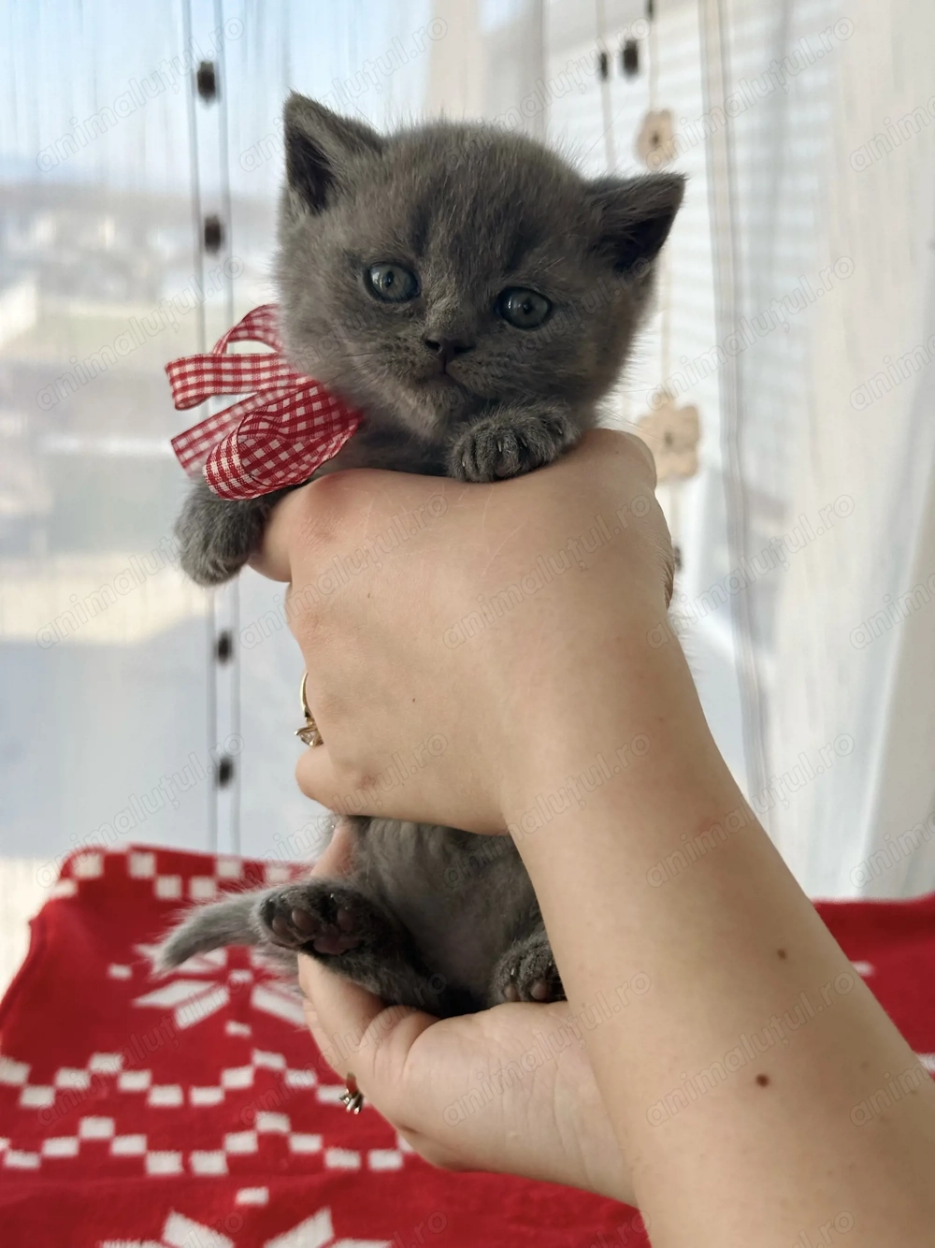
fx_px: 1729
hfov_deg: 30.3
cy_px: 624
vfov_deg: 39.7
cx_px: 468
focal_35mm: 48
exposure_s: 1/439
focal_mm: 6.86
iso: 64
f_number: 1.78
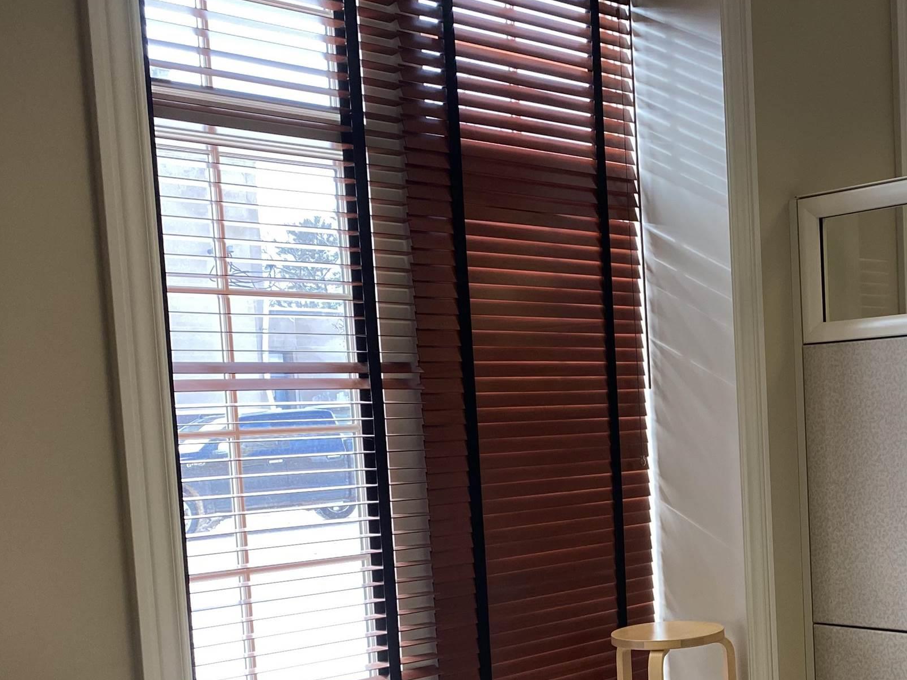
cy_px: 531
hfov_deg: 36.5
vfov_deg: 28.6
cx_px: 762
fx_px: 1310
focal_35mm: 50
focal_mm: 4.25
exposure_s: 1/120
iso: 100
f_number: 1.8
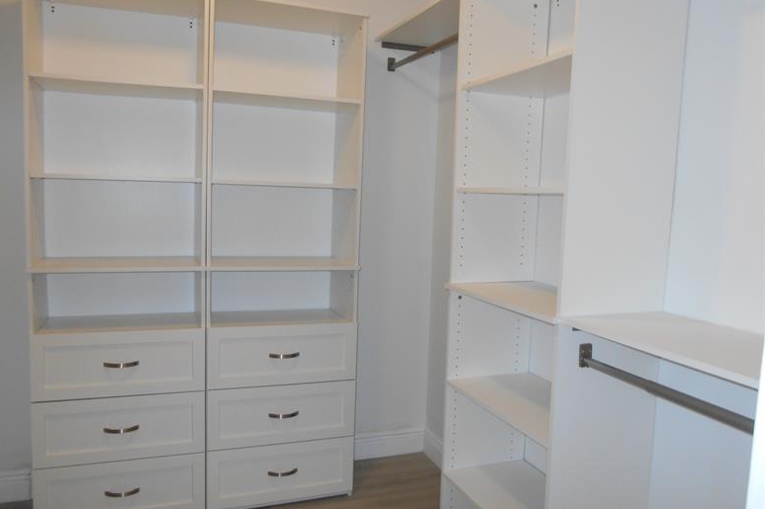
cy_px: 260
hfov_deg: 65.5
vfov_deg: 46.4
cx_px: 370
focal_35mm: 28
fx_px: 595
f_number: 3.2
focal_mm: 4.6
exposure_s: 1/25
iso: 200
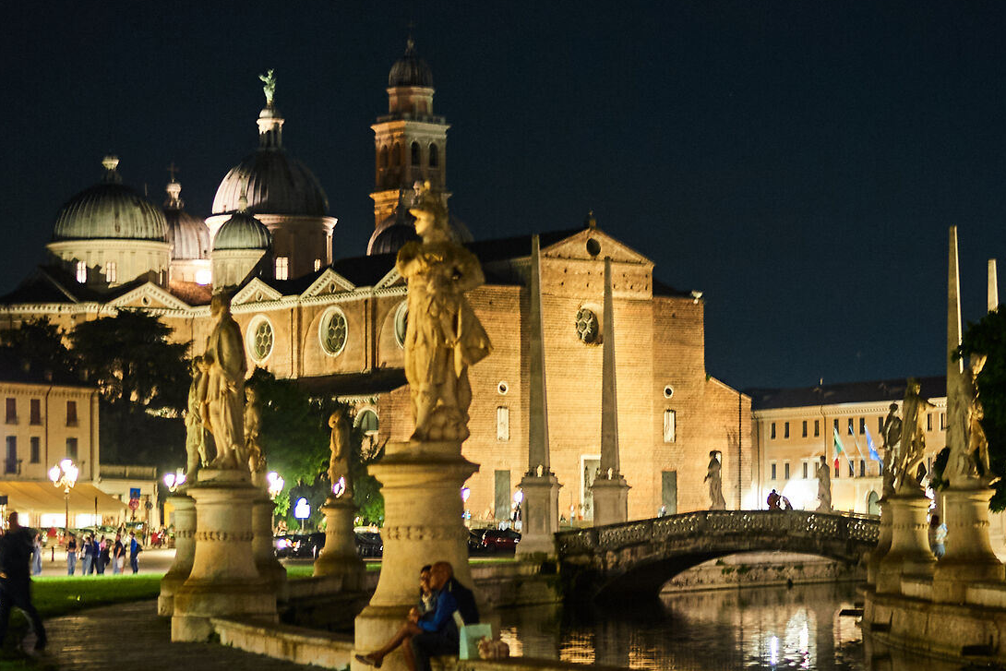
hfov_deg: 18.5
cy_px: 369
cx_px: 669
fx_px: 3074
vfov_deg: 12.5
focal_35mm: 110
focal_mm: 50
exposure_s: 1/10
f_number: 1.8
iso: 800
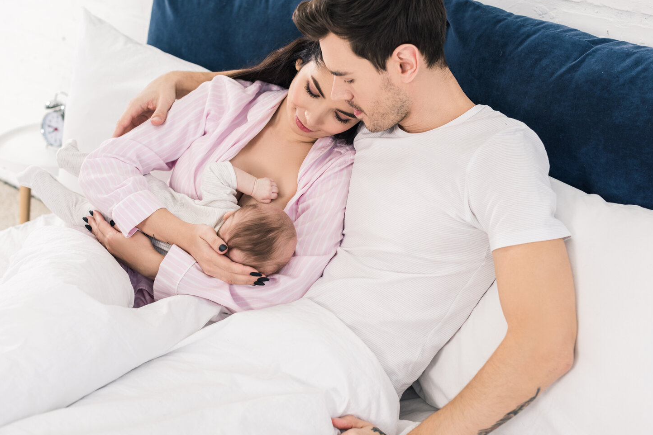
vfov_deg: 26.0
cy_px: 215
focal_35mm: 52
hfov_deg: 38.2
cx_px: 324
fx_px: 943
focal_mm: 50
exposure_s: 1/200
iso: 200
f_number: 3.5
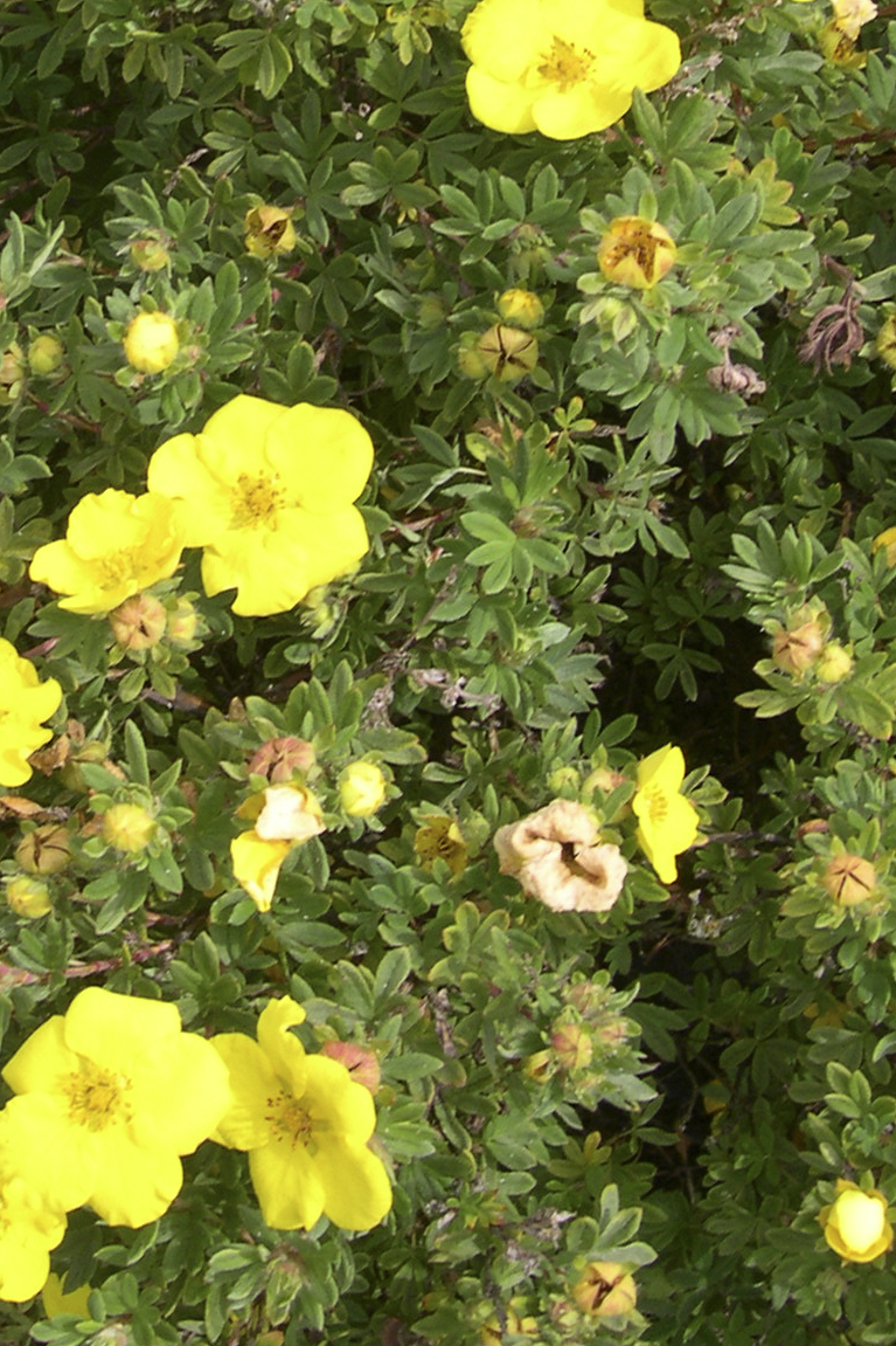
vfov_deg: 25.2
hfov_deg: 17.3
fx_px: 2913
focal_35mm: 78
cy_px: 134
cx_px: 123
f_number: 7.6
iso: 100
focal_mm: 8
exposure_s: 1/96.1
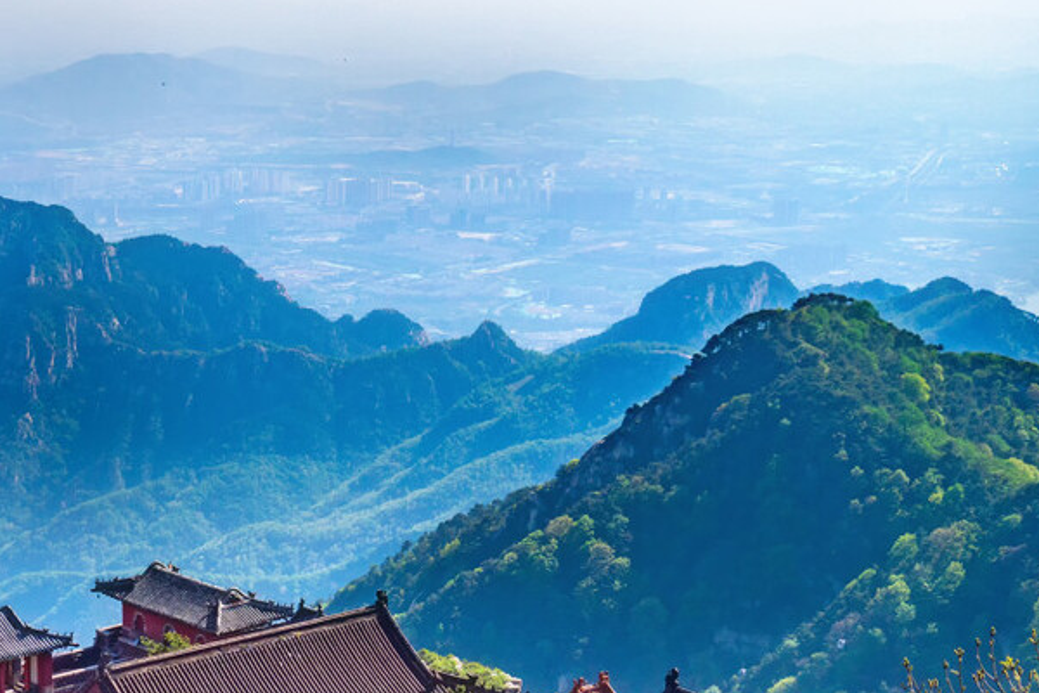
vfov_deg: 16.7
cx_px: 178
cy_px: 684
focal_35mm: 80
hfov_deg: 24.9
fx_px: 2309
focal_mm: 40
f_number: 7.1
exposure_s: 1/2000
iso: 200
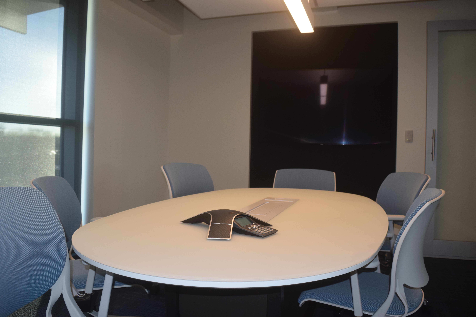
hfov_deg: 67.4
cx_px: 238
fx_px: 357
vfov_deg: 47.9
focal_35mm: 27
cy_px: 158
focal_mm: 18
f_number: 5.6
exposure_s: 1/125
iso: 720
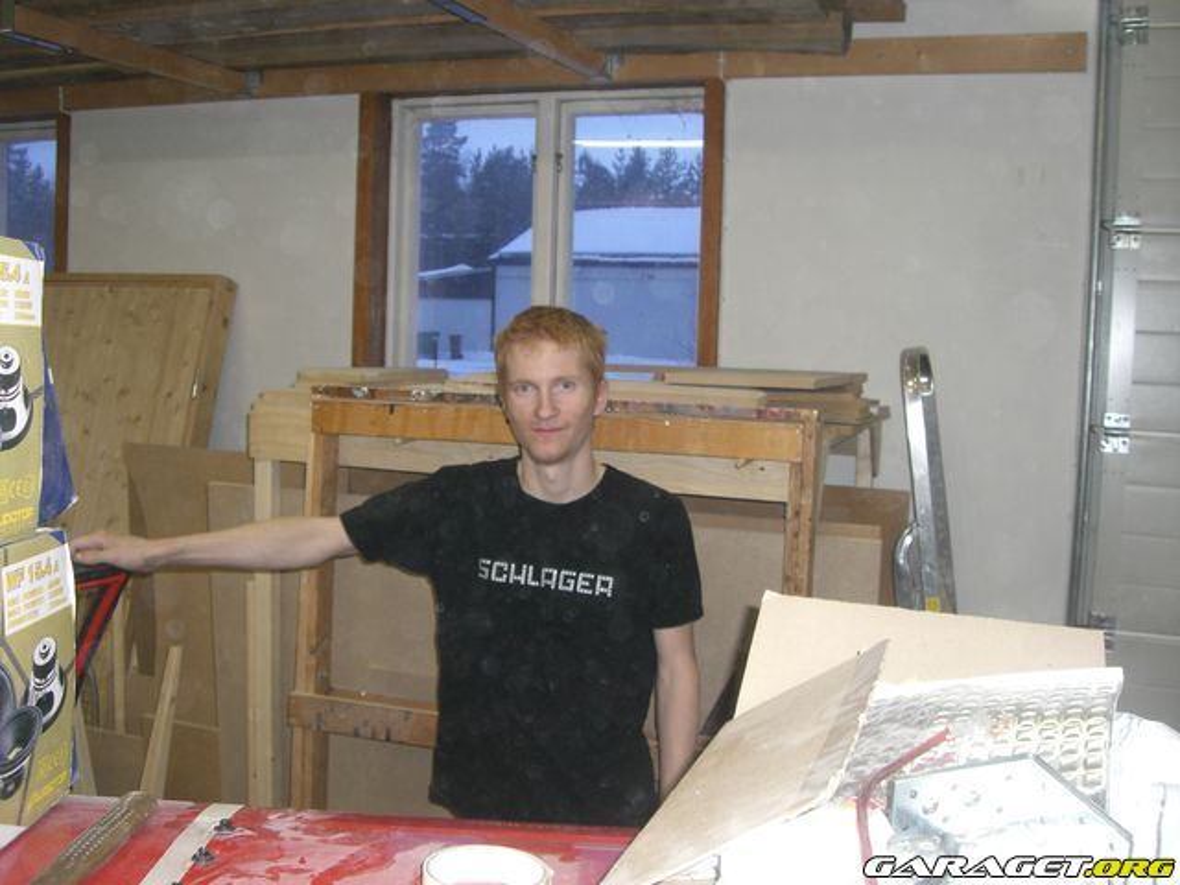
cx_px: 590
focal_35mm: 38
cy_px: 442
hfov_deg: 49.0
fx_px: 1295
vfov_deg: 37.7
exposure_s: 1/60
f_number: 2.7
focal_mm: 6.2
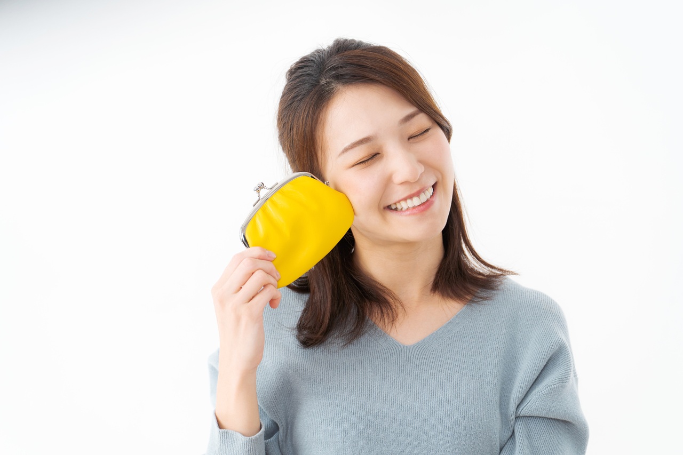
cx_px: 342
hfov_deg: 15.8
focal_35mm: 130
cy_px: 228
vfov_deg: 10.5
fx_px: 2466
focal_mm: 130
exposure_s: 1/200
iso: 320
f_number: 4
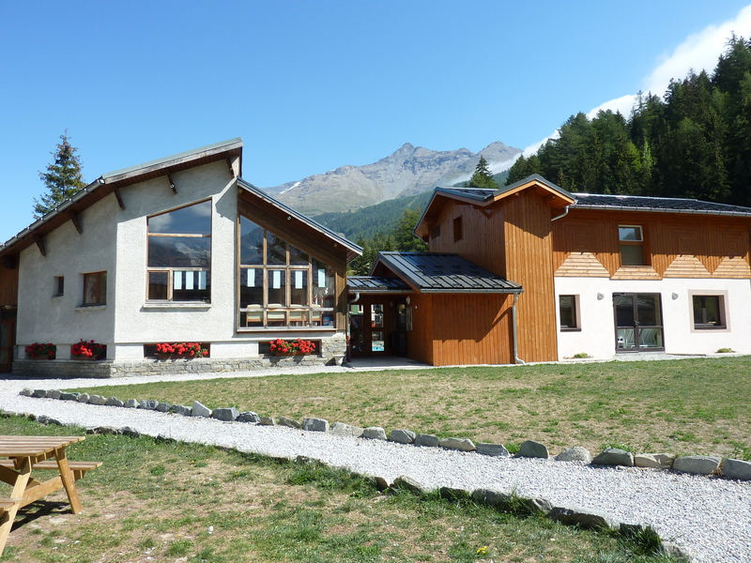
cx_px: 376
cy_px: 282
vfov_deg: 54.9
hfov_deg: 69.4
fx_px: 542
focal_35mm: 25
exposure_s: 1/400
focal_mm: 4.1
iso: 80
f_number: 4
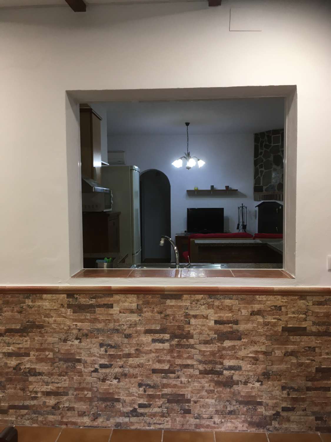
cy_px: 221
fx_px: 370
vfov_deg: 61.7
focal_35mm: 29
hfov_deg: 48.2
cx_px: 166
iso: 80
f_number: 2.2
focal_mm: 4.15
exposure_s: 1/33
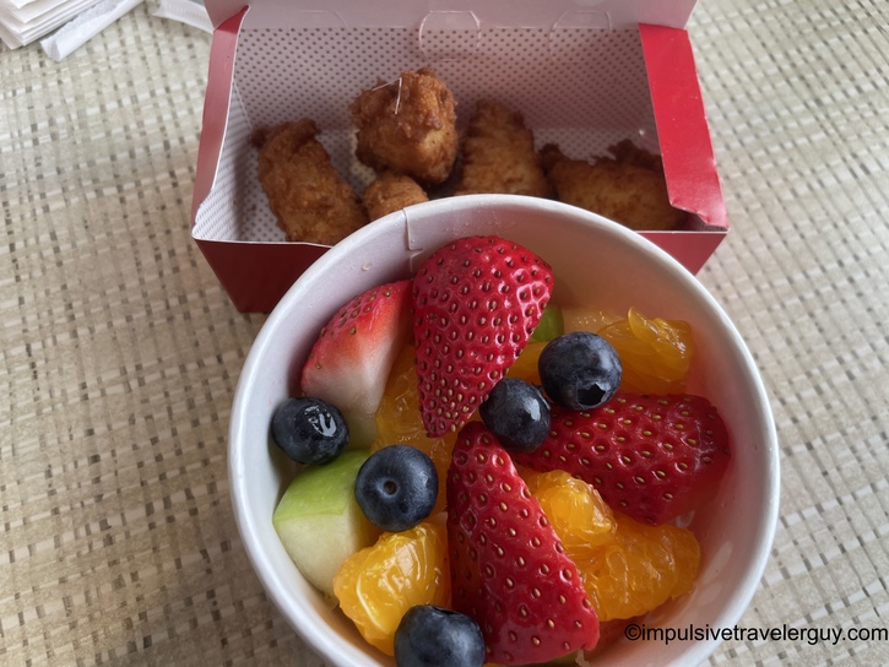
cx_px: 444
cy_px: 334
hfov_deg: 67.3
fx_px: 668
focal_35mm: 26
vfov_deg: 53.1
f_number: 1.6
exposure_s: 1/120
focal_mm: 4.2
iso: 40
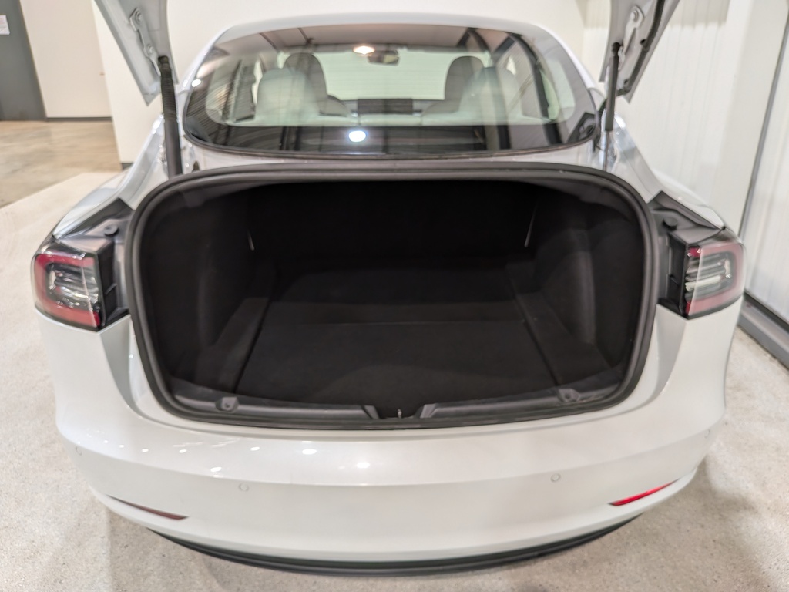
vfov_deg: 56.8
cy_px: 296
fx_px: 547
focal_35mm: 24
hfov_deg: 71.6
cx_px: 394
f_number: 1.7
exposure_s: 1/40
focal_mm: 4.53
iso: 31
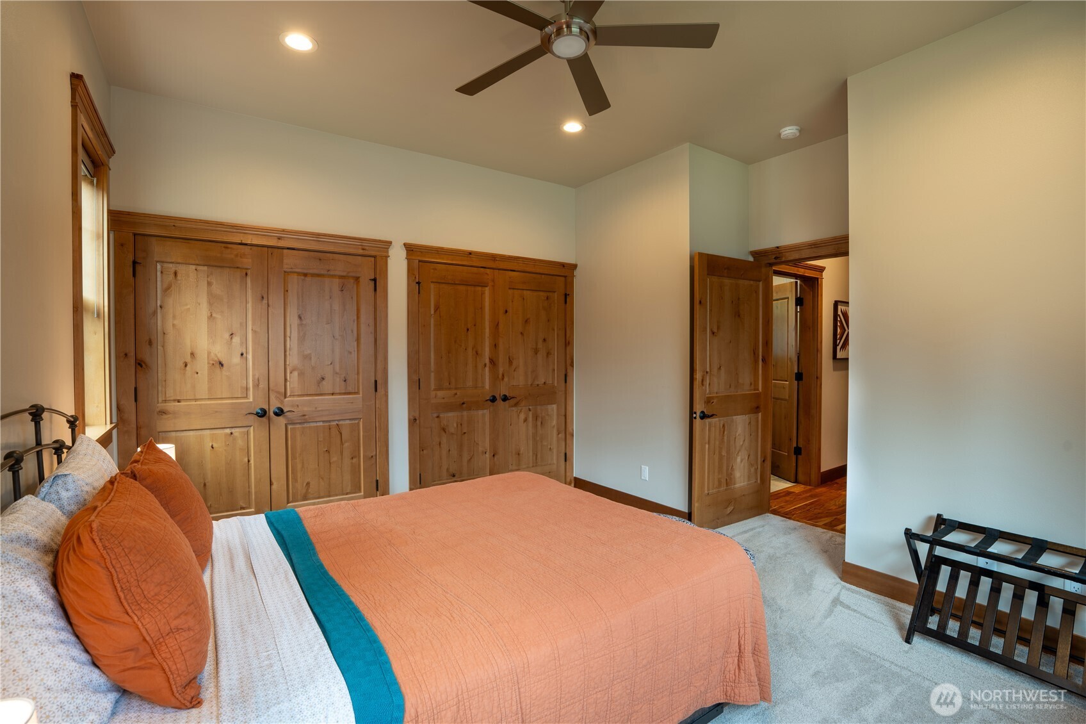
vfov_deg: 73.7
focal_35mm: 16
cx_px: 543
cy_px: 362
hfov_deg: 96.7
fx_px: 483
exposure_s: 1/4
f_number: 8
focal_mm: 16
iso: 100
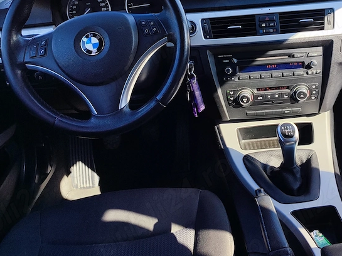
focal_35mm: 44
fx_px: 435
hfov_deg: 42.2
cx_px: 237
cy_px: 59
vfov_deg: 32.2
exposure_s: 1/268
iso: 50
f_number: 1.89
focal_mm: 5.89
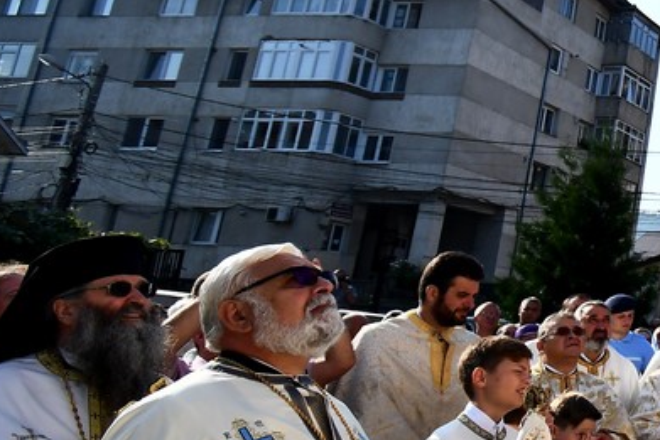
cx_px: 987
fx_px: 844
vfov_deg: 29.0
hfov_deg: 28.3
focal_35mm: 46
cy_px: 131
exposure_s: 1/2500
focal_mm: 10
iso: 500
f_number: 4.5
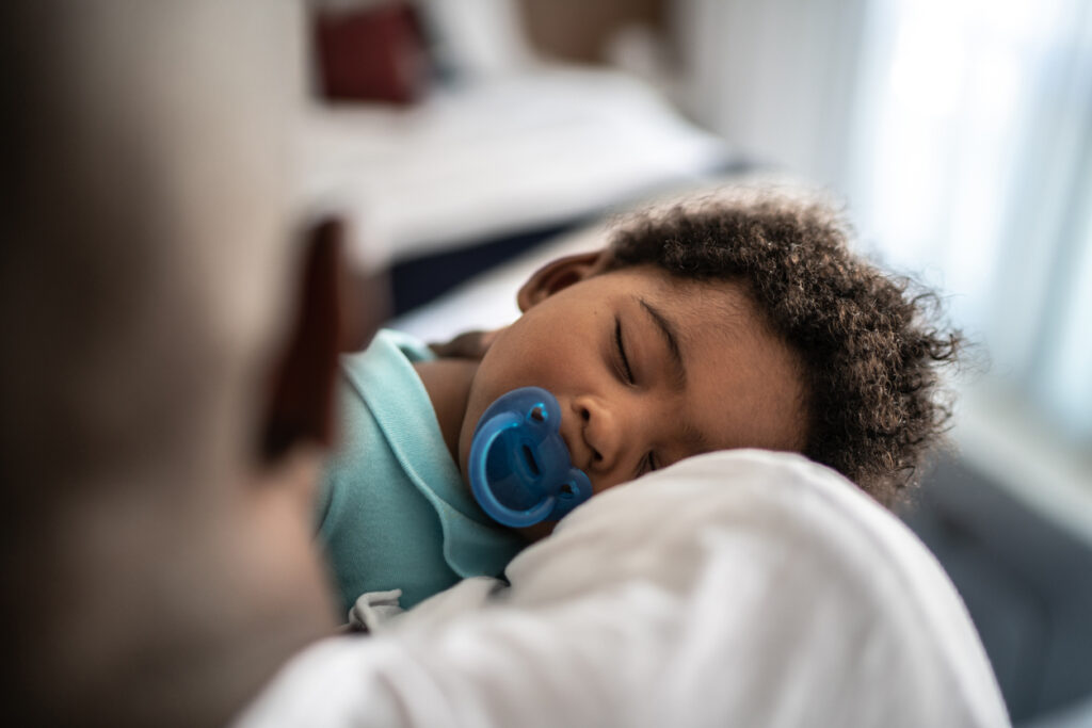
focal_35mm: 35
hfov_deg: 54.4
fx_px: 1062
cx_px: 546
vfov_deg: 37.9
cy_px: 364
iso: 250
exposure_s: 1/500
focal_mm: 35
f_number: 1.4
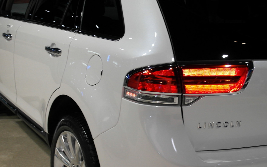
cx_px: 177
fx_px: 444
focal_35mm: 61
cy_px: 89
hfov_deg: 33.2
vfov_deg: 21.3
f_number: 3.5
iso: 400
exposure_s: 1/80
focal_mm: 20
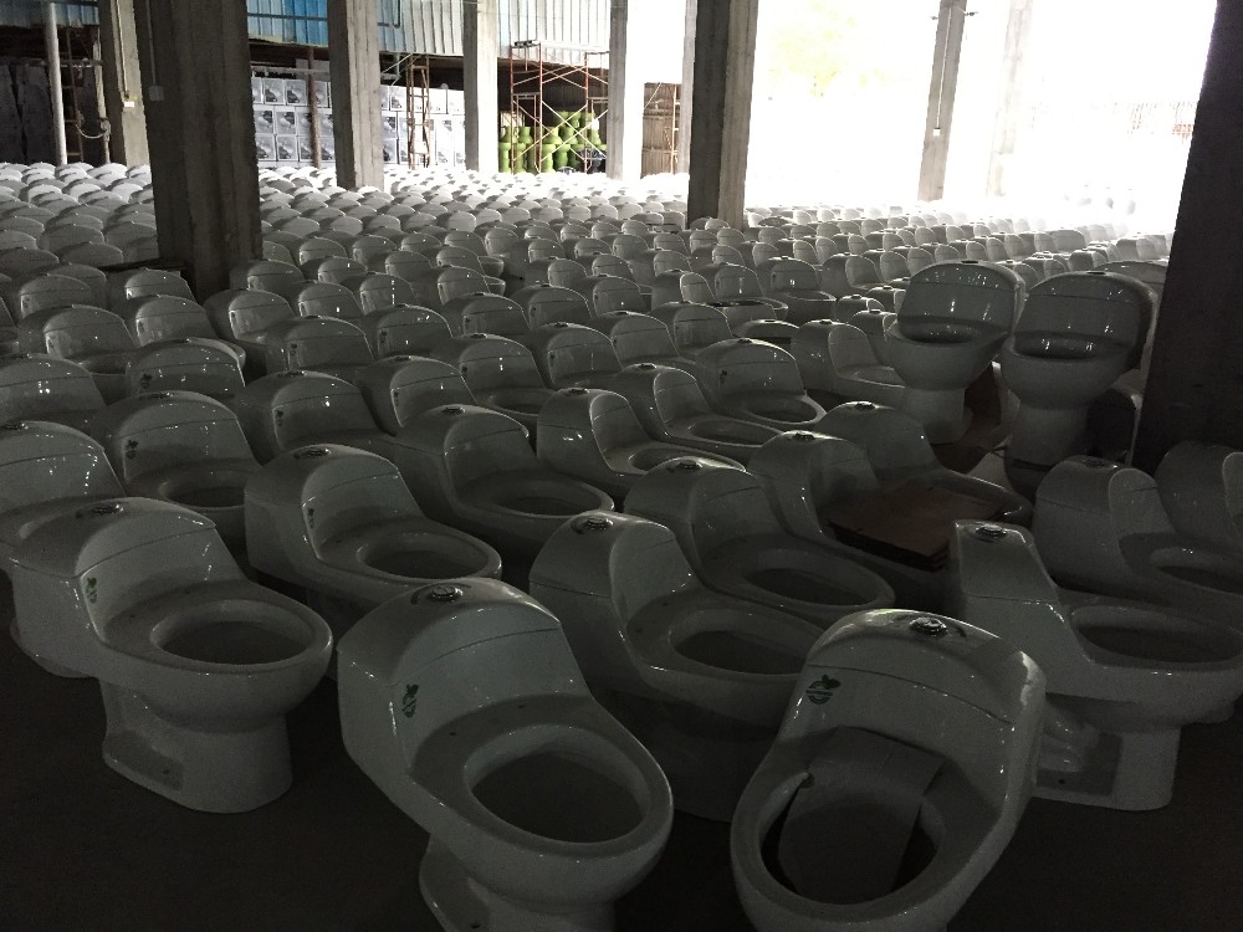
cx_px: 622
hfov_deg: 61.7
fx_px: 1041
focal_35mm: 29
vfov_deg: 48.2
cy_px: 466
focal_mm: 4.15
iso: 250
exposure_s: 1/24
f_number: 2.2
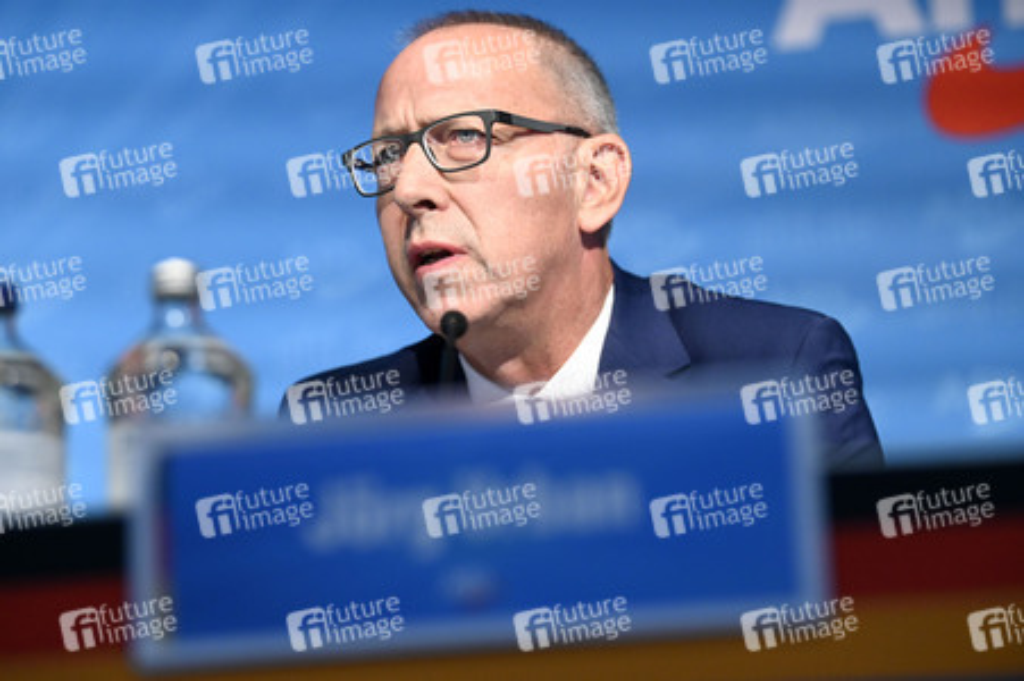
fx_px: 3553
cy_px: 340
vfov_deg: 11.0
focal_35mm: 125
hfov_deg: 16.4
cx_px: 512
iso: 5000
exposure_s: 1/1600
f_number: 3.5
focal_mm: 125
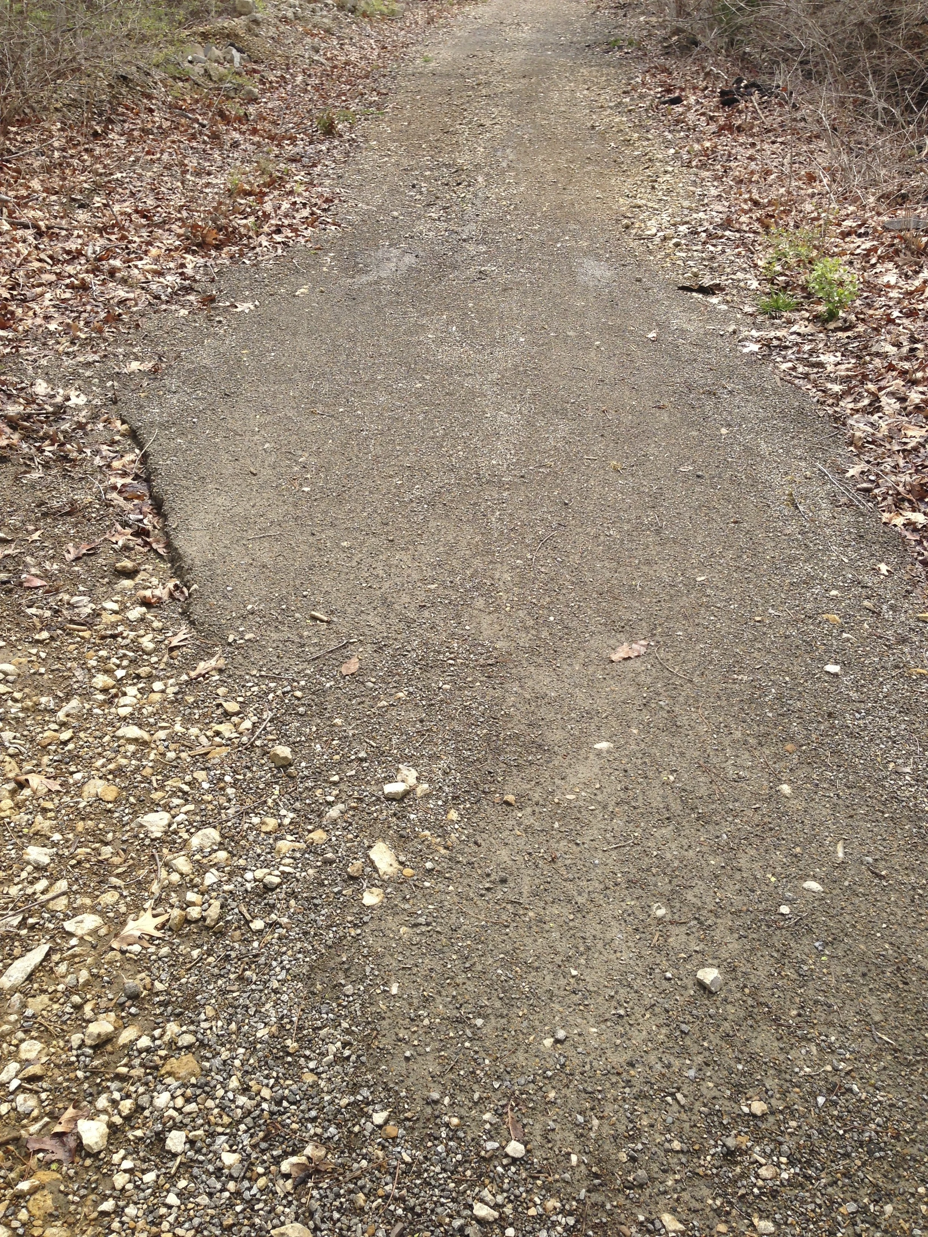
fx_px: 1180
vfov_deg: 55.4
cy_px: 618
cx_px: 464
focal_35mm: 33
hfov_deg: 42.9
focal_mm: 4.13
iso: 50
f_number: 2.4
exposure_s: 1/589
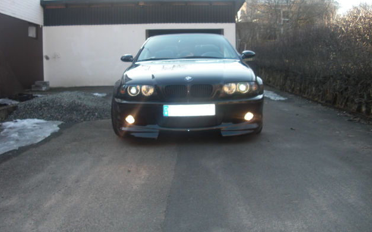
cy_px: 104
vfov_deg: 32.7
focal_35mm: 39
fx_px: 395
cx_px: 190
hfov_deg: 50.4
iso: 50
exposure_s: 1/80
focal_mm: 6.3
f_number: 2.8
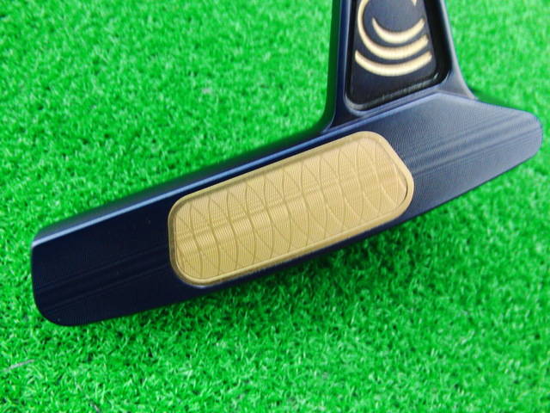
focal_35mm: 37
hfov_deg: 50.1
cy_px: 206
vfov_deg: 38.7
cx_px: 275
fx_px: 588
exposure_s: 1/13
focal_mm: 6.42
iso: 400
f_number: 3.6
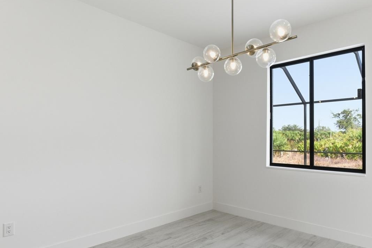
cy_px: 139
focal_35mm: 24
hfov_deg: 73.4
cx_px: 212
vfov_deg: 53.0
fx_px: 248
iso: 400
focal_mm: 16
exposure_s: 1/400
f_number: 9
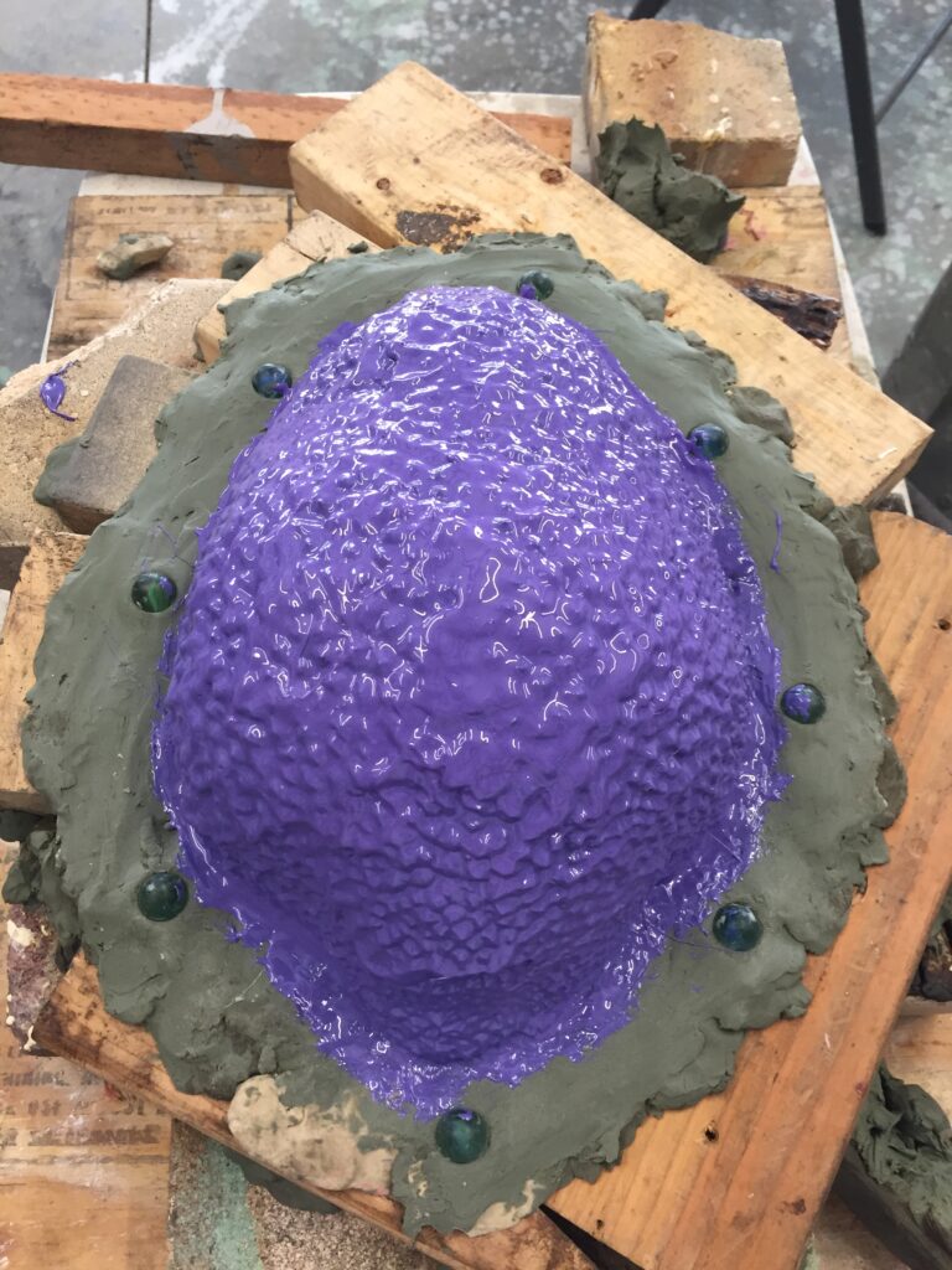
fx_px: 1063
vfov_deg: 61.7
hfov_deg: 48.2
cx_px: 476
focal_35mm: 29
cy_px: 635
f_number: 2.2
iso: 40
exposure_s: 1/30
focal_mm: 4.15
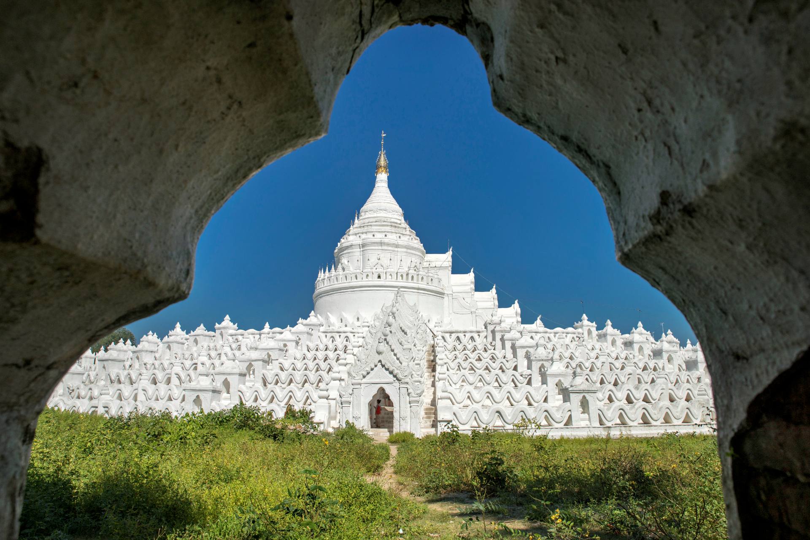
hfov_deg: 73.7
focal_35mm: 24
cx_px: 405
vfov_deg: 53.1
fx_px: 540
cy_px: 270
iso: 100
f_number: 8
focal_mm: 24
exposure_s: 1/800
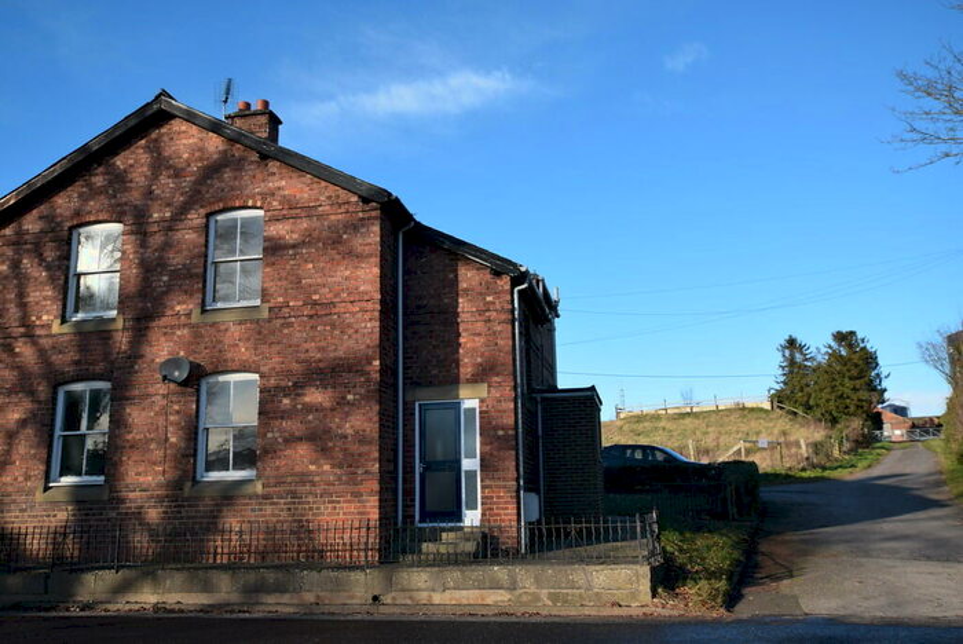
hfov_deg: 61.9
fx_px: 803
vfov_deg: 43.7
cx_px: 482
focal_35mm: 30
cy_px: 322
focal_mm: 20
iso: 100
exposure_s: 1/160
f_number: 6.3
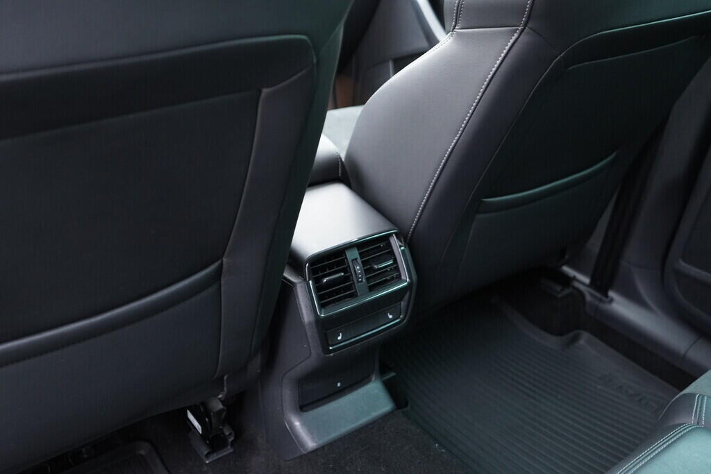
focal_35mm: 36
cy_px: 237
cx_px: 356
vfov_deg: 36.9
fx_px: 711
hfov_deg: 53.1
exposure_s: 1/40
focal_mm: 24
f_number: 2.8
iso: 1250
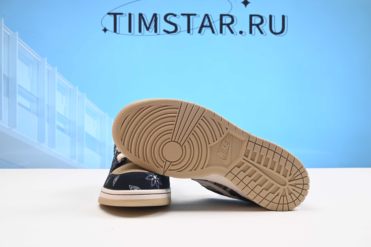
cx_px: 186
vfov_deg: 35.1
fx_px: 392
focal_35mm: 38
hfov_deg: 50.7
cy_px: 124
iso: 100
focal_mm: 38
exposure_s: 1/2
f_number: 16
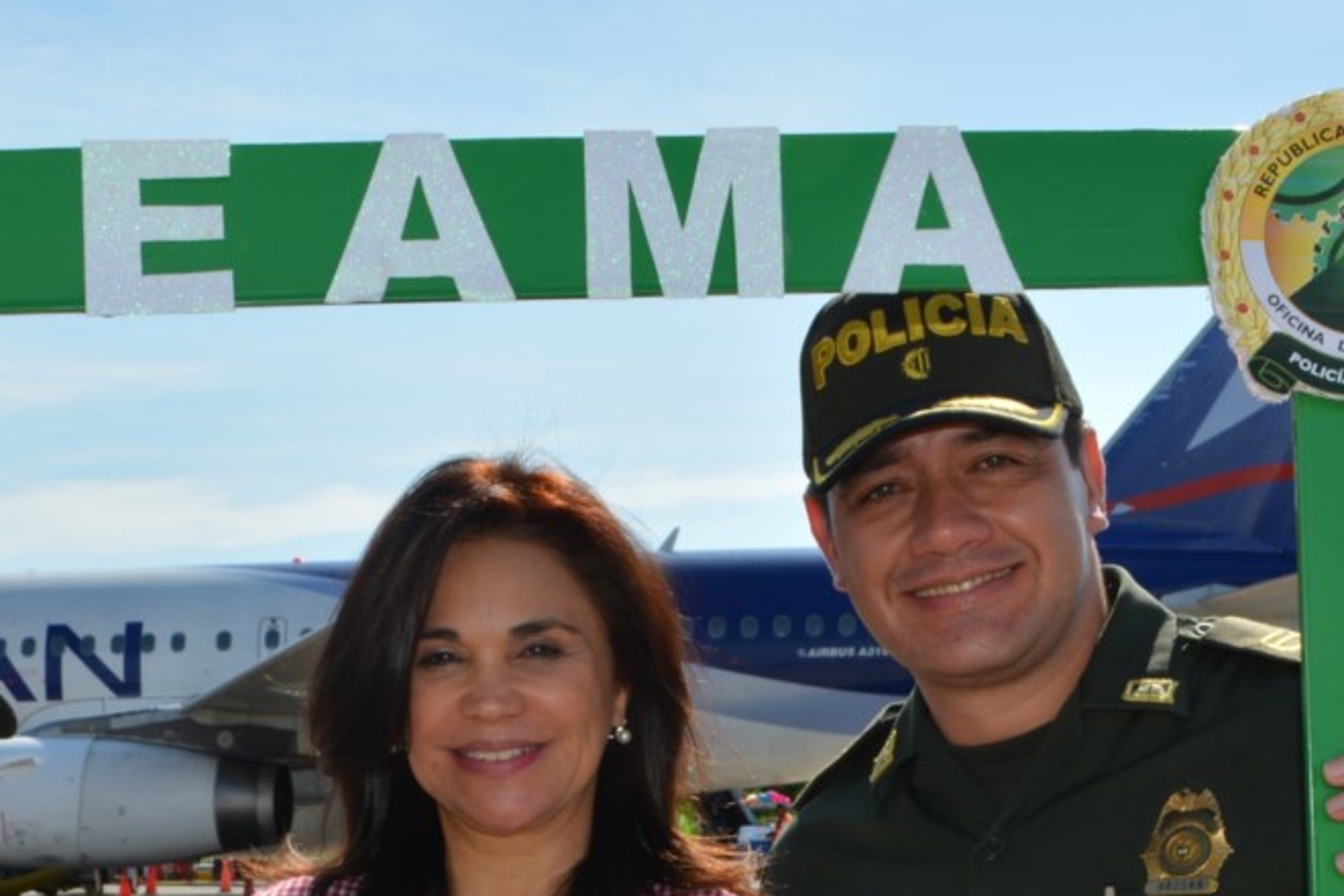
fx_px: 2800
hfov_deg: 26.9
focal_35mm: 75
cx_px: 477
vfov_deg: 17.6
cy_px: 965
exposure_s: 1/200
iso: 100
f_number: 11
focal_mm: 22
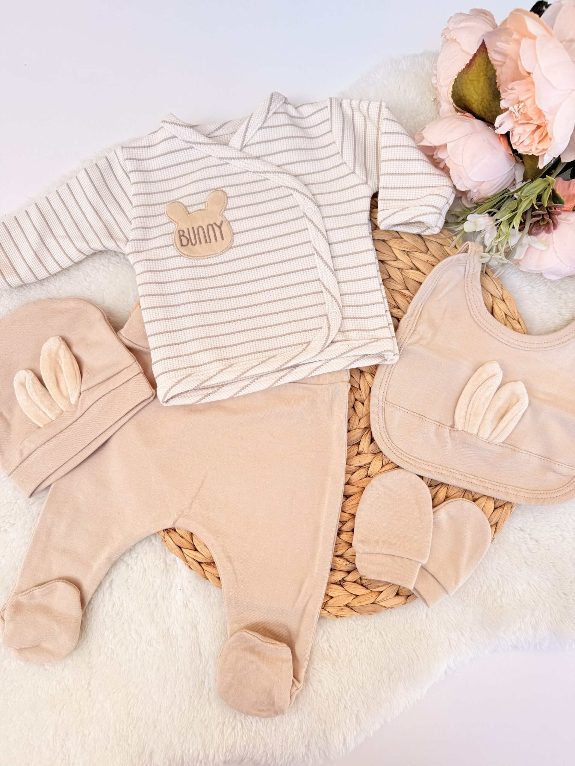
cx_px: 288
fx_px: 532
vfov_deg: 71.6
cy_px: 383
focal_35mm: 24
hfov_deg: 56.8
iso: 80
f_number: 1.78
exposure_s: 1/955
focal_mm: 6.76
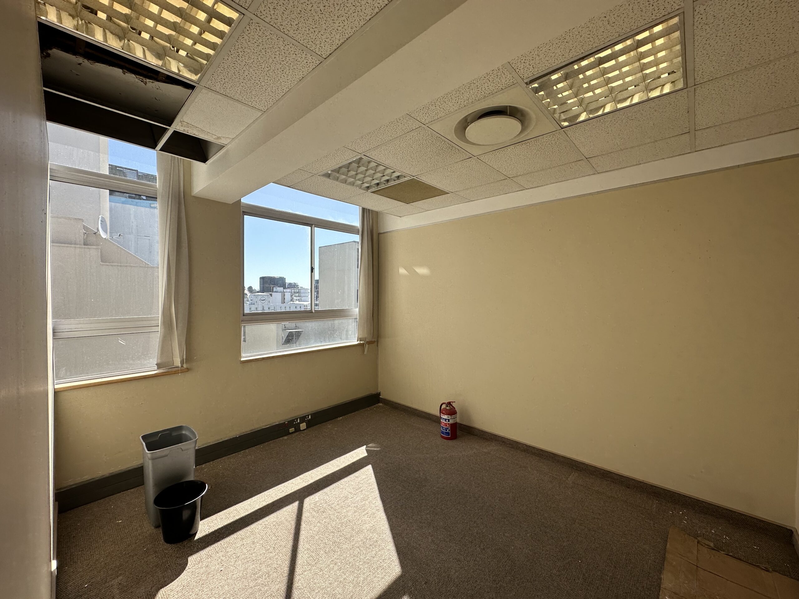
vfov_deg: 85.7
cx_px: 400
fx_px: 323
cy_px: 300
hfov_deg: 102.1
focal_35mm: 14
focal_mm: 2.22
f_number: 2.2
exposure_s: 1/564
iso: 40
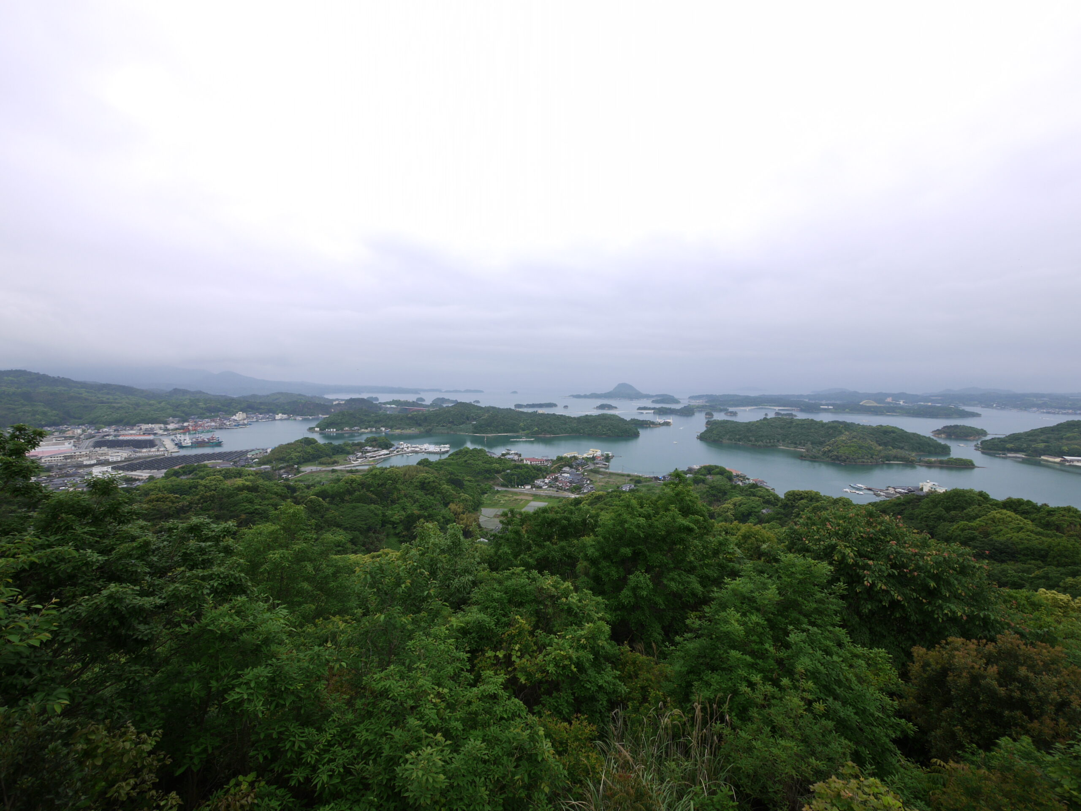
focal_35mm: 14
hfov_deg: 102.1
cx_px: 540
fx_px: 437
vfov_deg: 85.7
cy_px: 406
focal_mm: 7
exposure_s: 1/250
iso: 100
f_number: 5.6
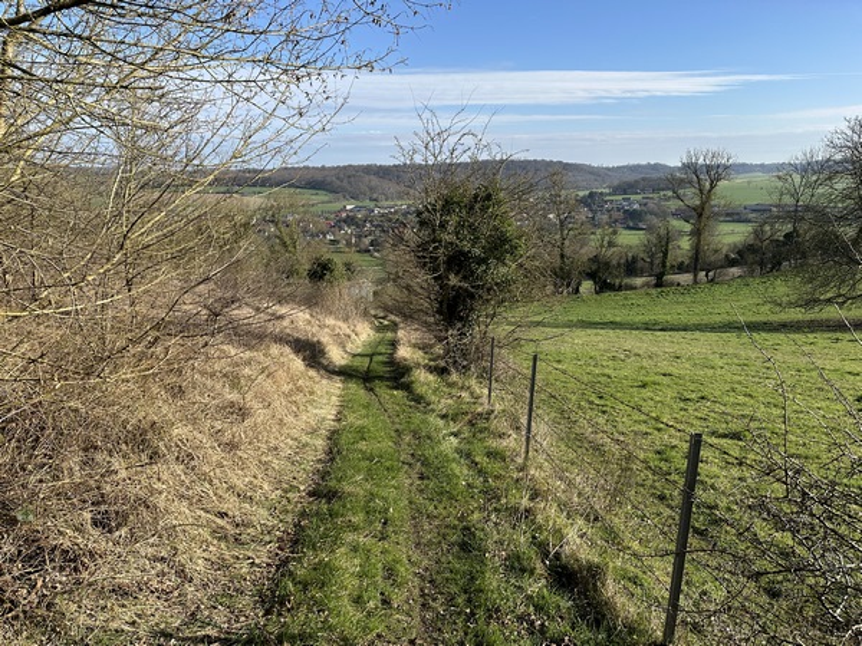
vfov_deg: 56.8
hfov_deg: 71.6
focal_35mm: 24
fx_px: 598
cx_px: 431
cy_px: 323
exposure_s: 1/3472
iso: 80
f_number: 1.78
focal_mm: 6.86
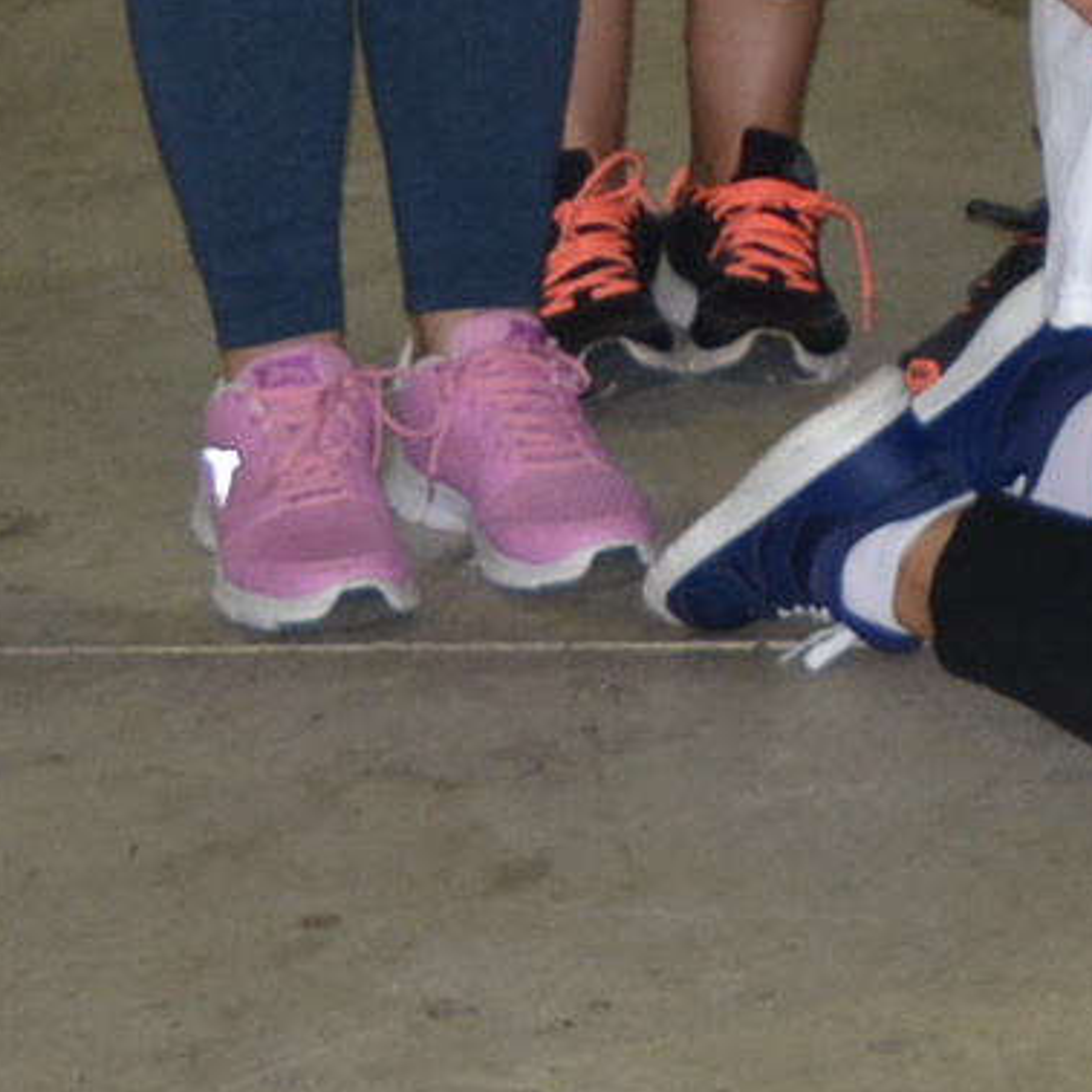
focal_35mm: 252
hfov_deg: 6.7
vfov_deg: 6.6
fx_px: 9007
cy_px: -1439
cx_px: 2404
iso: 400
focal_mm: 25
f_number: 4
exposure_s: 1/60
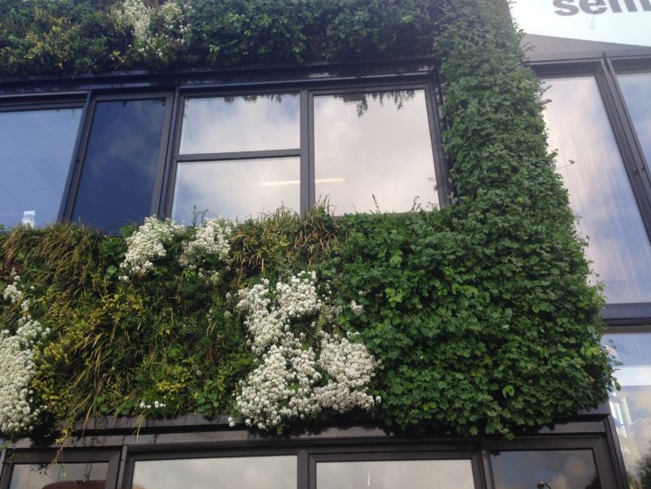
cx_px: 319
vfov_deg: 41.8
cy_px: 240
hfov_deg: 53.9
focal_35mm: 34
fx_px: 640
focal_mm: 4.12
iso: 50
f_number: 2.4
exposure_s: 1/270
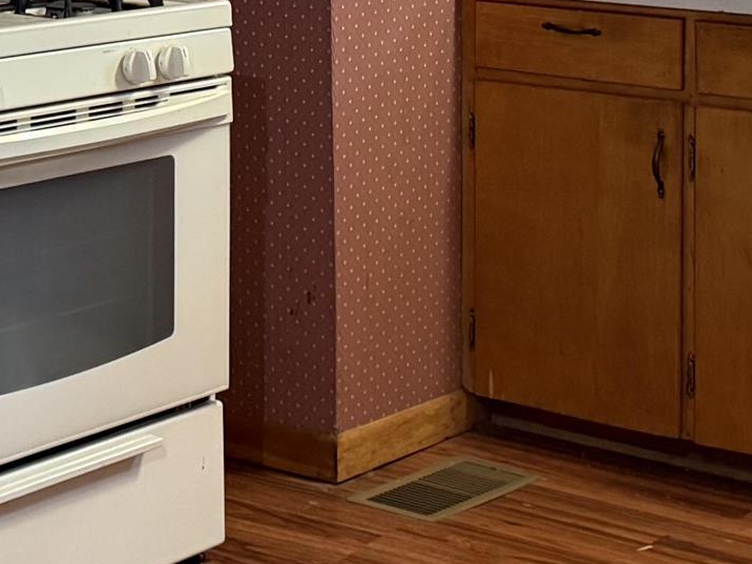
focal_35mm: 103
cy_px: -28
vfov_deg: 14.1
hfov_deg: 19.1
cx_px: 404
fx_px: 2238
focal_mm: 6.76
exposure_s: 1/60
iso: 500
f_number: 1.78
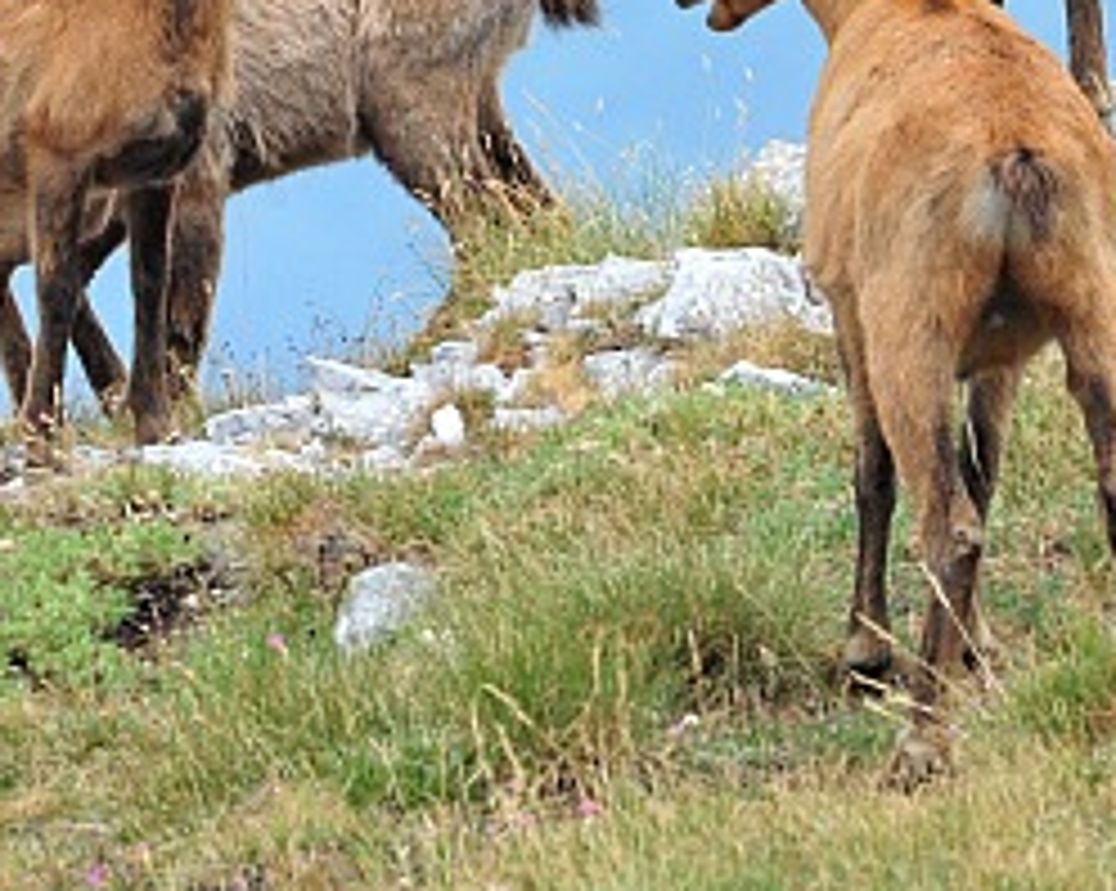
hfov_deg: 1.3
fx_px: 49934
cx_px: 297
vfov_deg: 1.0
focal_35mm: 1513
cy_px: 68
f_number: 13
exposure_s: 1/640
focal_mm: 500
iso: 1600
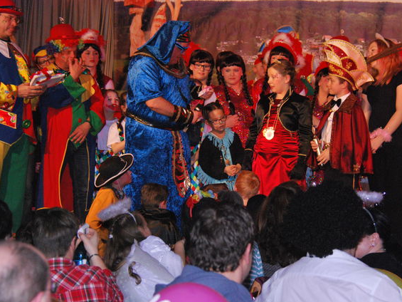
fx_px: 1556
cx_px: 226
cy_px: 152
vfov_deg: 11.1
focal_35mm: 134
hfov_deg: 14.7
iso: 1600
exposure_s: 1/60
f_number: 5.6
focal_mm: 82
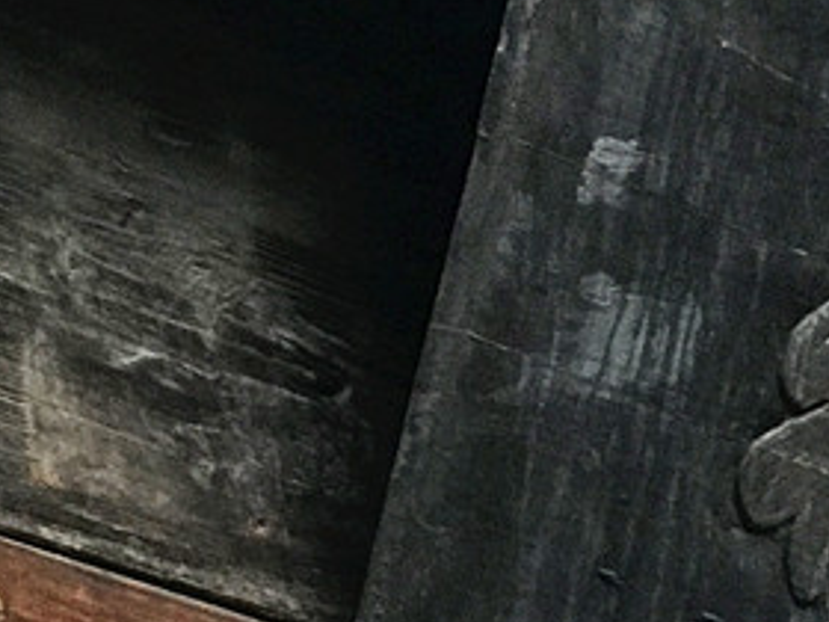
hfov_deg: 8.9
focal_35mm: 220
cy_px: 1152
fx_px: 5269
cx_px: -74
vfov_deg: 6.6
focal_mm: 6.6
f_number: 2.8
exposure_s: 1/50
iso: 160
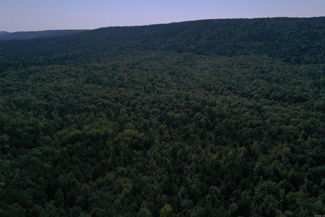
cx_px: 162
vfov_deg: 46.4
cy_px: 108
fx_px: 253
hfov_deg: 65.5
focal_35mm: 28
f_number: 7.1
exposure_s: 1/1000
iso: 100
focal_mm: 10.26
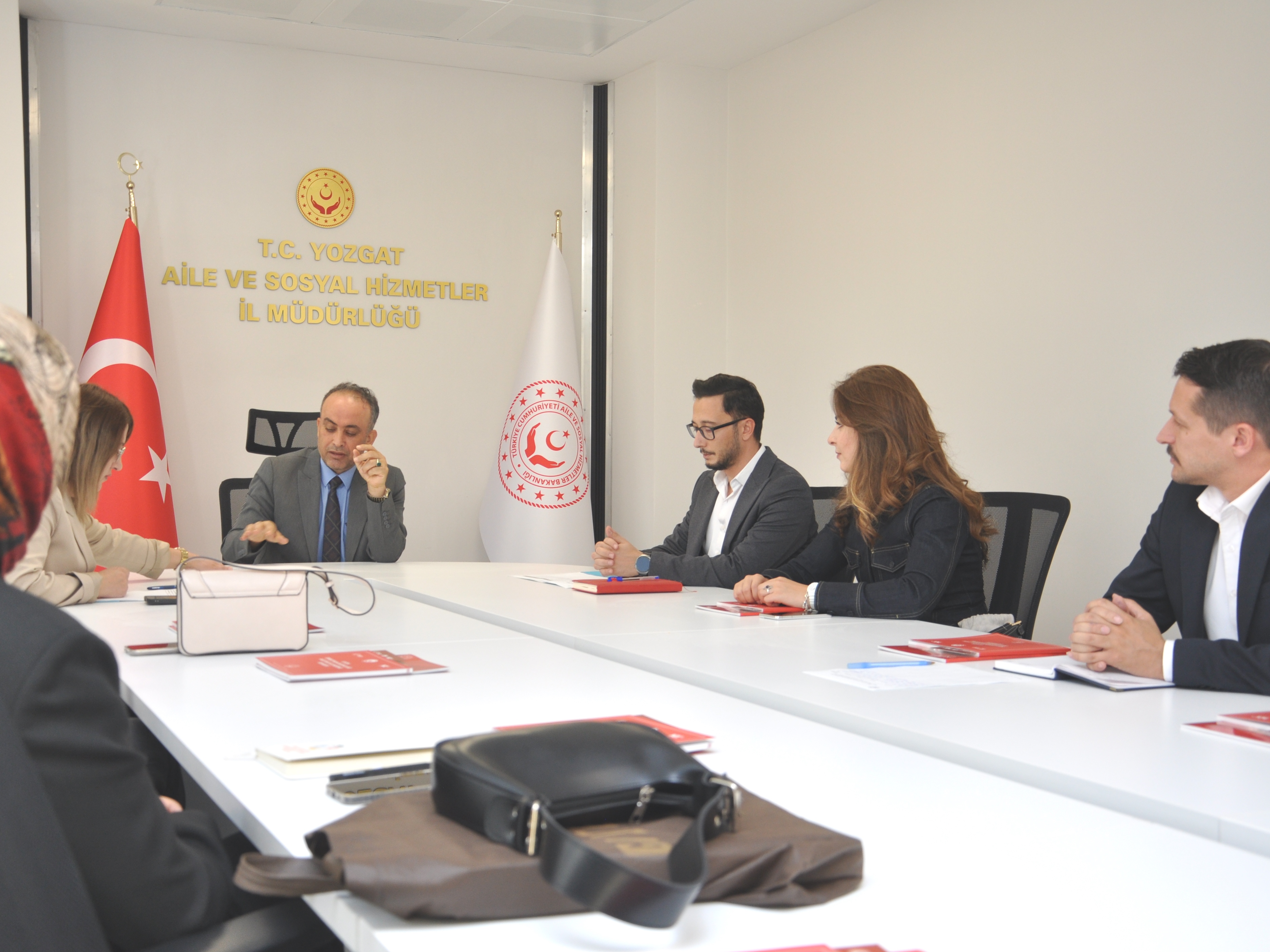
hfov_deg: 43.8
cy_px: 474
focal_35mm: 43
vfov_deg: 33.6
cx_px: 571
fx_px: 1578
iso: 400
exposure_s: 1/100
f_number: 5
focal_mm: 26
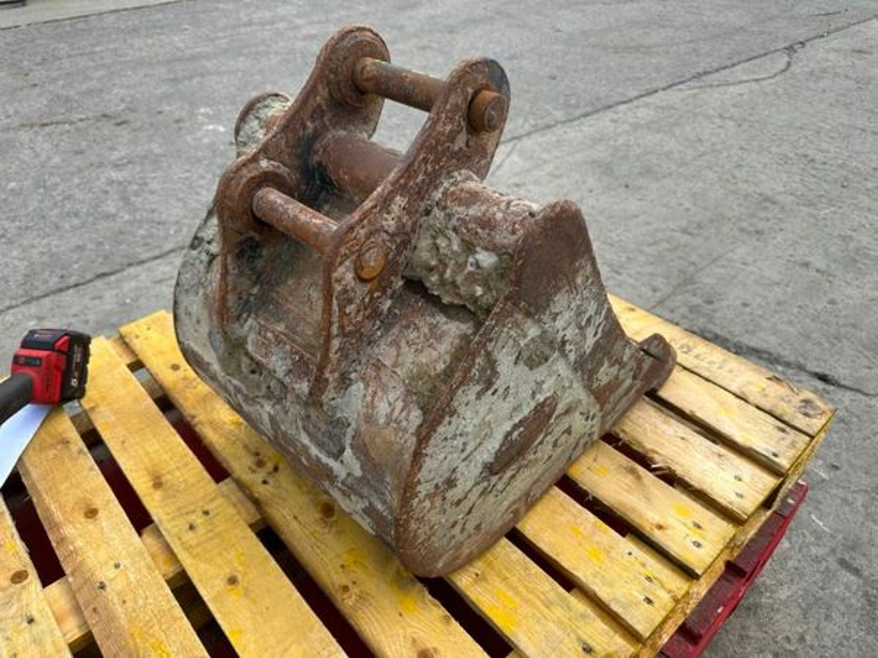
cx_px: 439
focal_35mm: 24
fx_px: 609
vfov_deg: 56.8
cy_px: 329
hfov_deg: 71.6
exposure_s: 1/1845
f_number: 1.78
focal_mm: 6.86
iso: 80
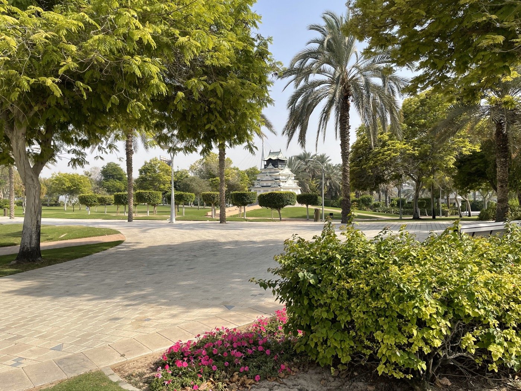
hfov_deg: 67.3
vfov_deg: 53.1
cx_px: 260
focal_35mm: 26
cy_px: 196
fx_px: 391
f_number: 1.6
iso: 32
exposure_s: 1/2564
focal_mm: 4.2
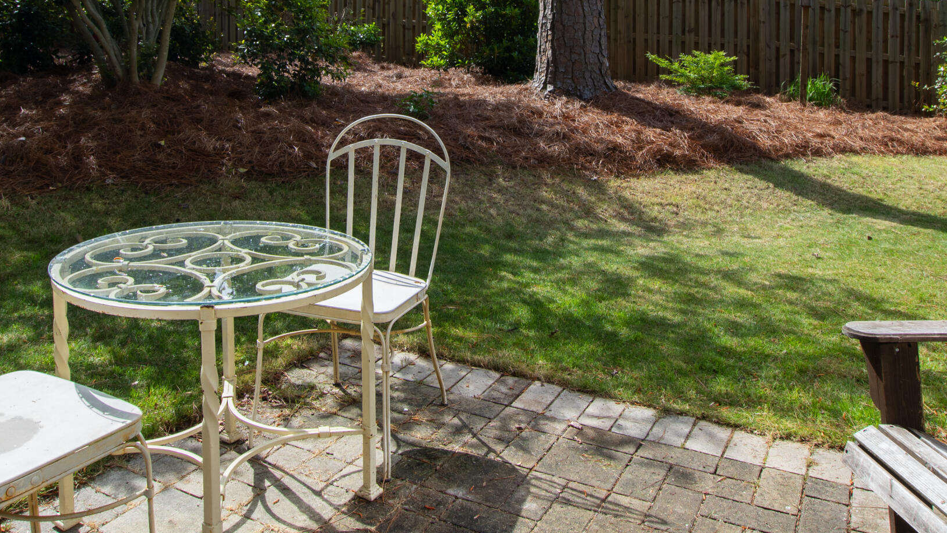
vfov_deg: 38.0
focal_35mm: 29
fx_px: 728
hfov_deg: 66.1
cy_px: 74
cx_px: 482
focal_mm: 10
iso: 100
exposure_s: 1/60
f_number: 8
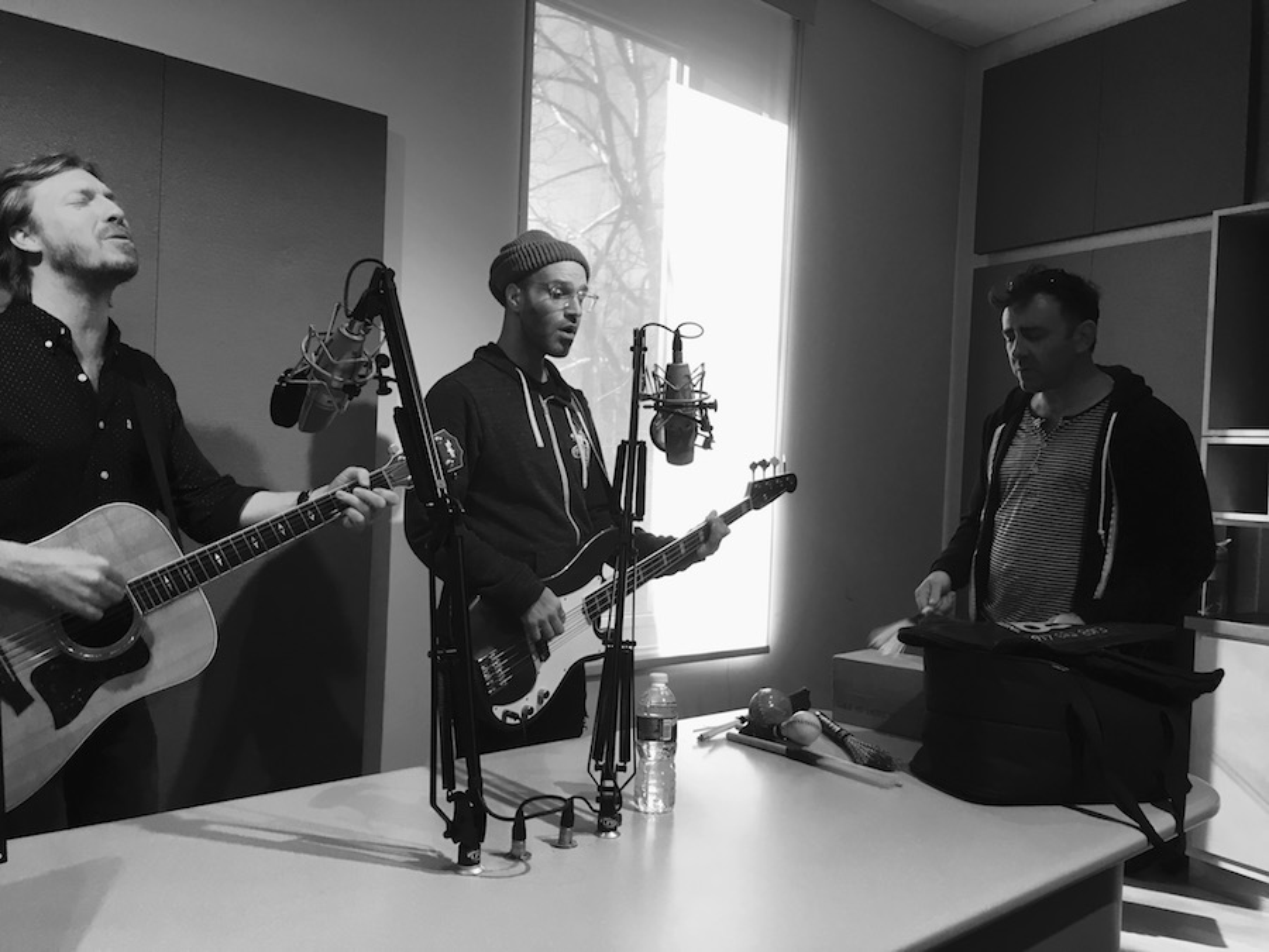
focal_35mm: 29
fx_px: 1063
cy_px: 476
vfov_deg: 48.2
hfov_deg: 61.7
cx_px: 634
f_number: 2.2
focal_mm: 4.15
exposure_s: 1/30
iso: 32
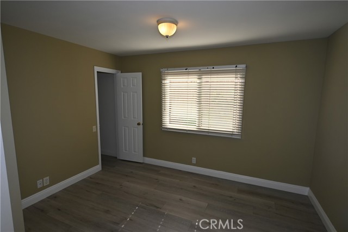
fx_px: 174
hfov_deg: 90.0
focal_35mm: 18
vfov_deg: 67.4
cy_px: 116
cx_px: 174
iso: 100
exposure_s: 1/125
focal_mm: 12
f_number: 5.6
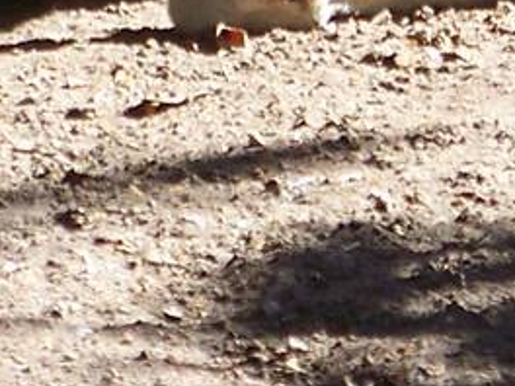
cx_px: 560
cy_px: -774
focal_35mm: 1346
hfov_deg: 1.5
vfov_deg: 1.1
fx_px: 20025
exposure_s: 1/125
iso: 64
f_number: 3.6
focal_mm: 35.7
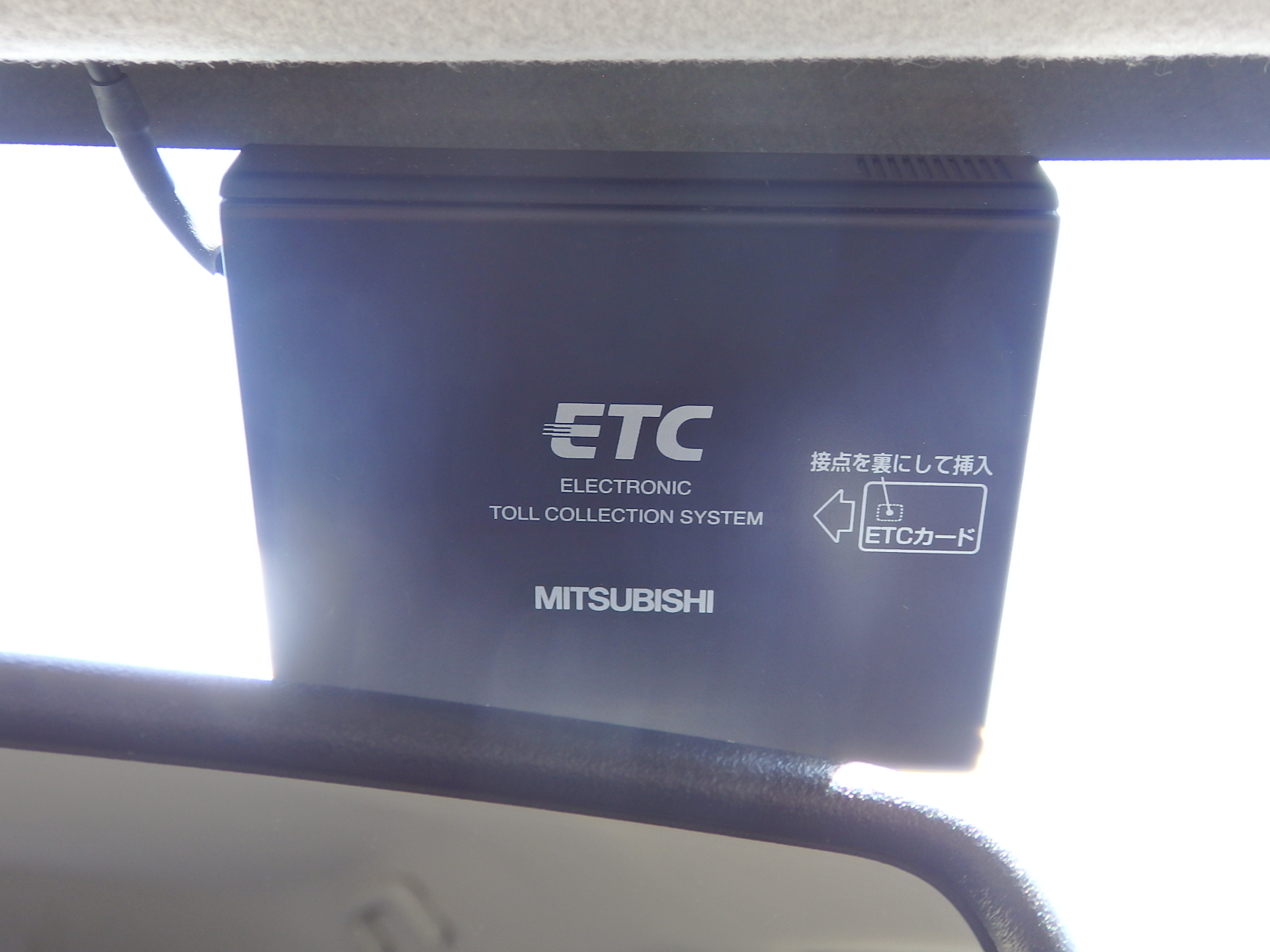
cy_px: 476
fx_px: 1468
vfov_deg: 36.0
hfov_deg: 46.8
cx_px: 635
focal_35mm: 40
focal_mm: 7.3
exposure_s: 1/50
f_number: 3.7
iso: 125
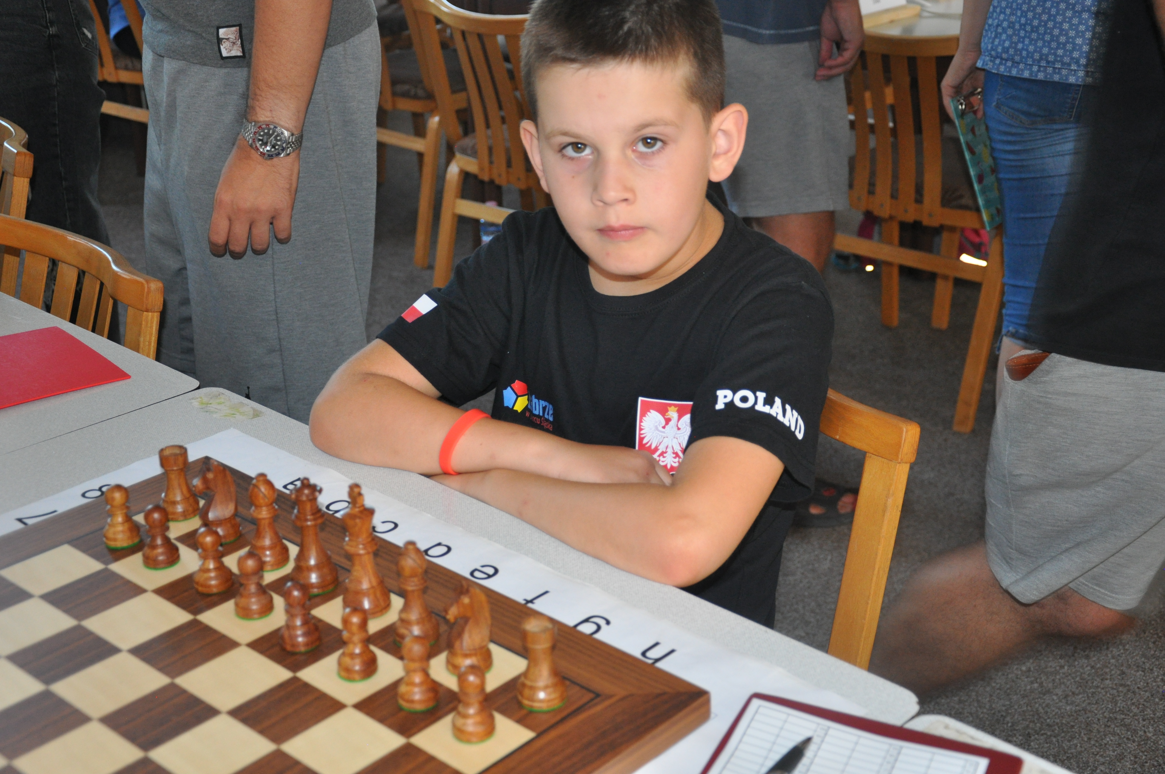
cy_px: 387
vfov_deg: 26.4
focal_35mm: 51
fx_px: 1648
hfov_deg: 38.9
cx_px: 582
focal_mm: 34
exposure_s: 1/60
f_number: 4.2
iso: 800
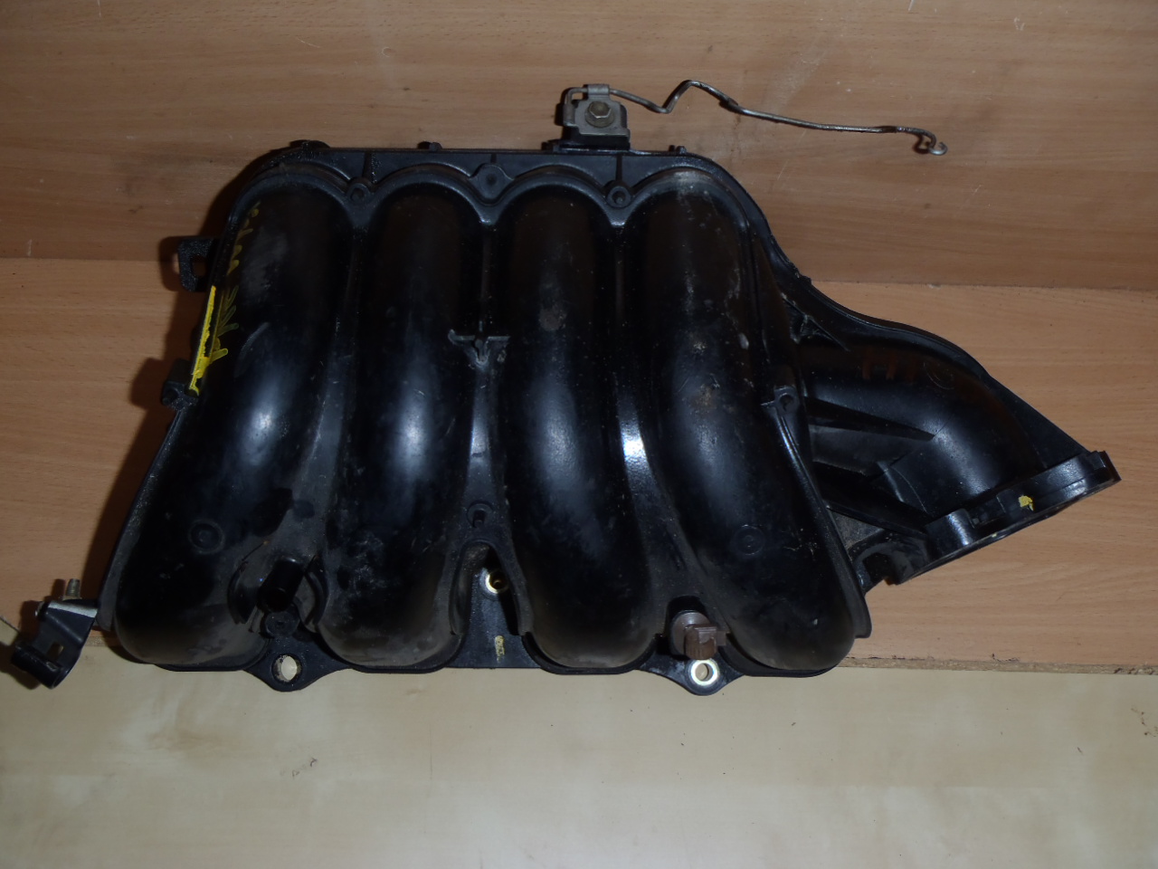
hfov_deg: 49.0
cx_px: 579
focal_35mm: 38
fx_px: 1271
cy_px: 434
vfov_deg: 37.7
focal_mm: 6.83
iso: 100
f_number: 4.6
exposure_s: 1/40
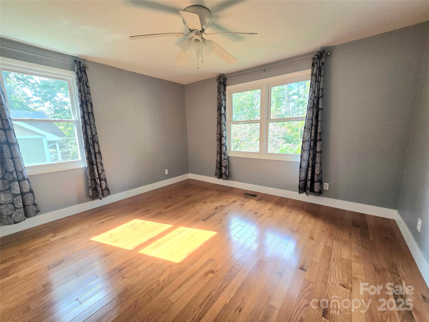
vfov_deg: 89.9
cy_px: 161
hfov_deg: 106.2
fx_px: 161
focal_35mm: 13
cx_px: 214
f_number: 2.2
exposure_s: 1/120
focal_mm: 2.2
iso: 80
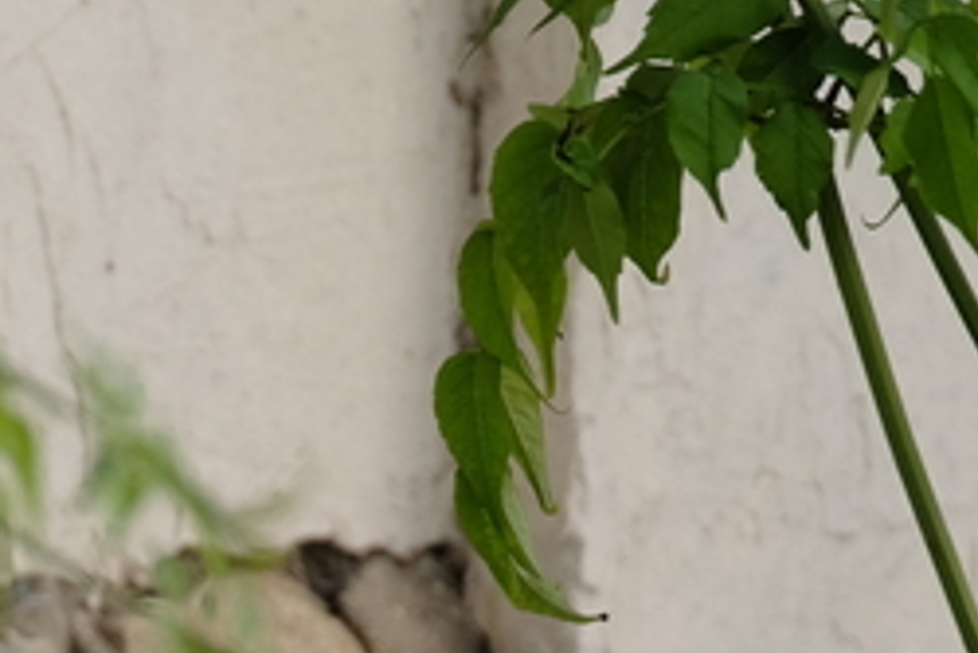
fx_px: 66866
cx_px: -438
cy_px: 1284
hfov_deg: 0.8
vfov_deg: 0.6
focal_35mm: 2460
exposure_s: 1/210
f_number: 7.1
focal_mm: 400
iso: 400
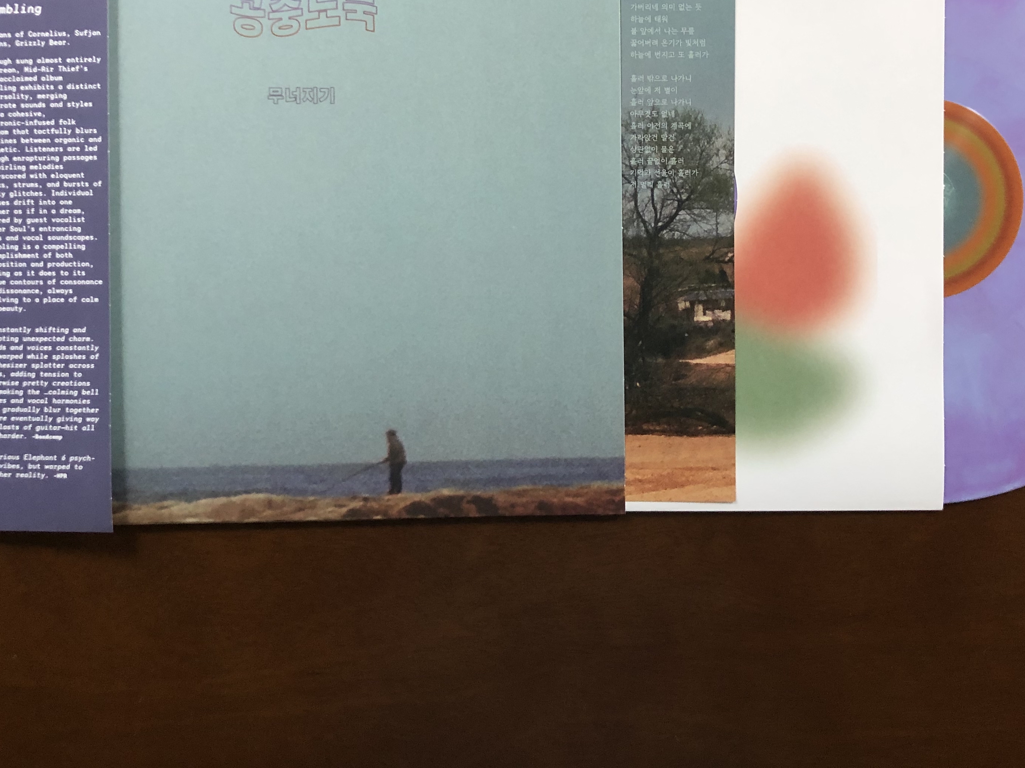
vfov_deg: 34.5
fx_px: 1214
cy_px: 207
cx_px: 581
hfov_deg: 45.7
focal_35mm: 41
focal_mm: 4
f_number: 1.8
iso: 64
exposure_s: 1/15
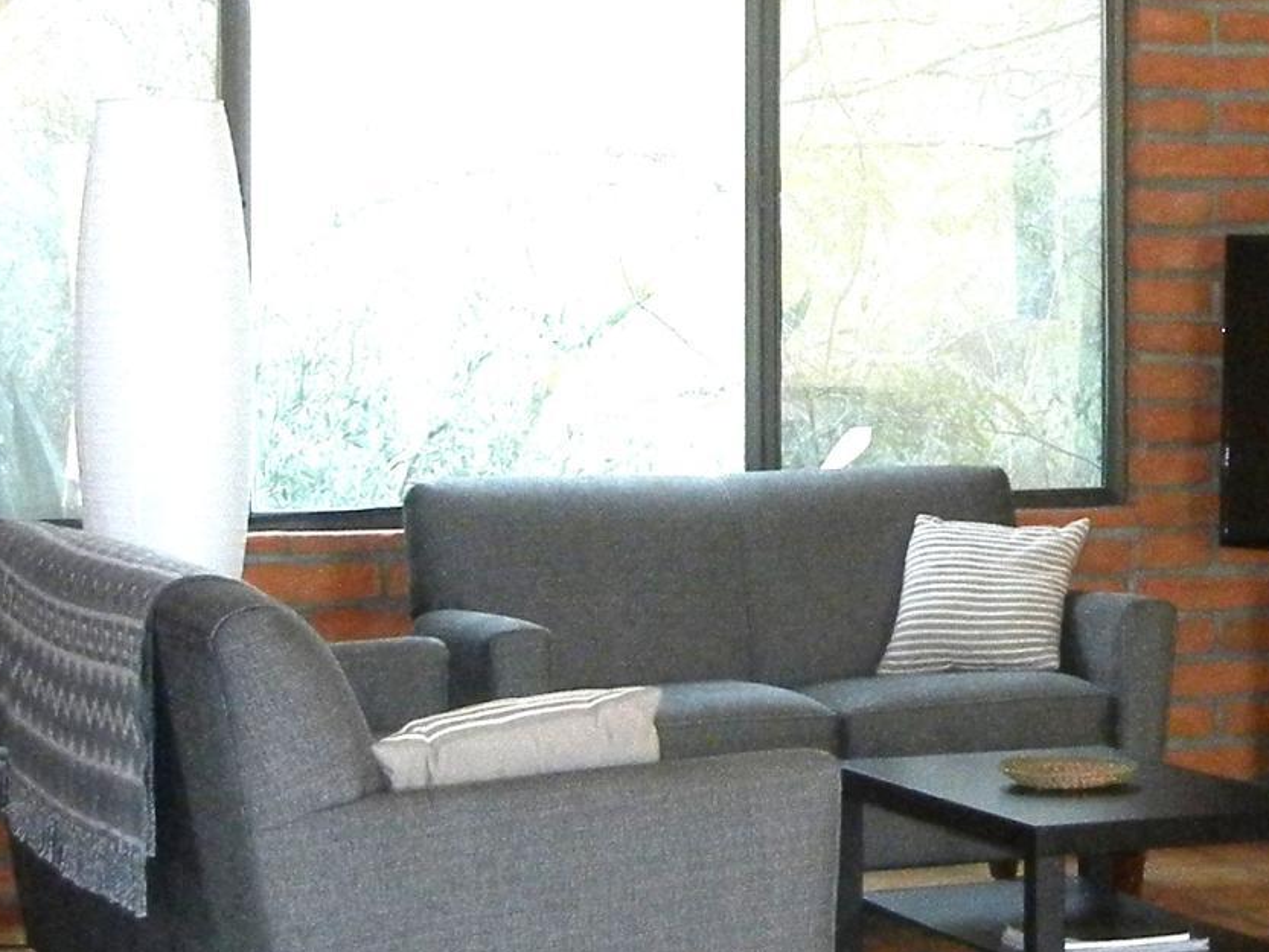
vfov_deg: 13.7
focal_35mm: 108
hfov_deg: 18.0
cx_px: 1115
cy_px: 236
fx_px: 3960
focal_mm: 5.4
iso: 566
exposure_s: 1/30
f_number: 3.5
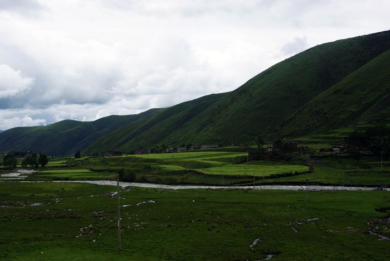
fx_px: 618
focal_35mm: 57
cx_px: 195
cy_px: 130
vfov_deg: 23.8
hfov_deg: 35.0
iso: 100
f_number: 9.5
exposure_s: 1/250
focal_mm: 37.5
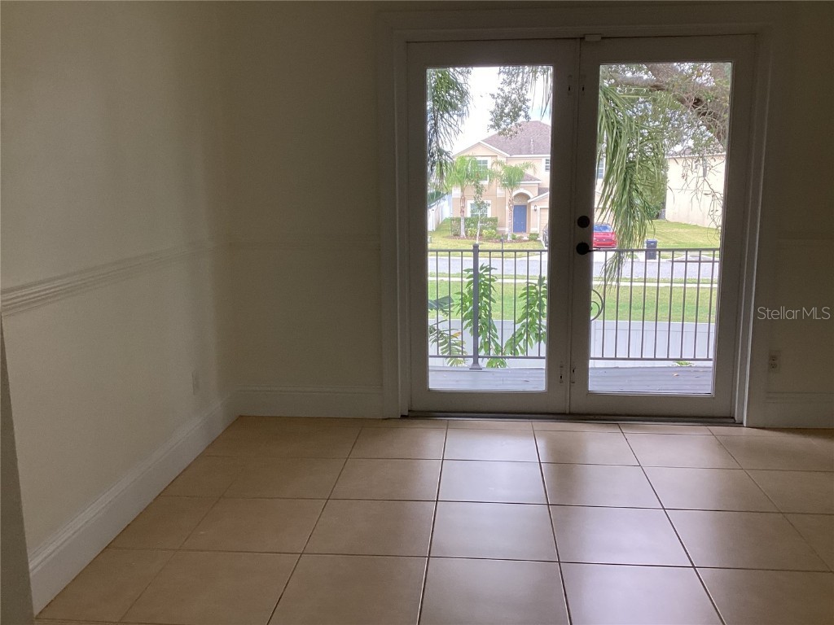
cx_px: 417
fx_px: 747
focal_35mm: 31
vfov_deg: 45.4
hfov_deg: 58.4
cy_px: 312
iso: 64
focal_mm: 3.3
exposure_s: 1/120
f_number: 2.4
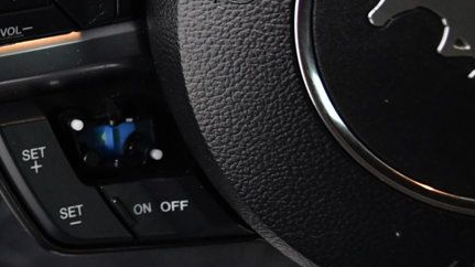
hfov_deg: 18.4
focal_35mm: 112
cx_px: -54
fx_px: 1410
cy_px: -3
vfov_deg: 10.7
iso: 2500
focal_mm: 30
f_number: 4.5
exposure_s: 1/125
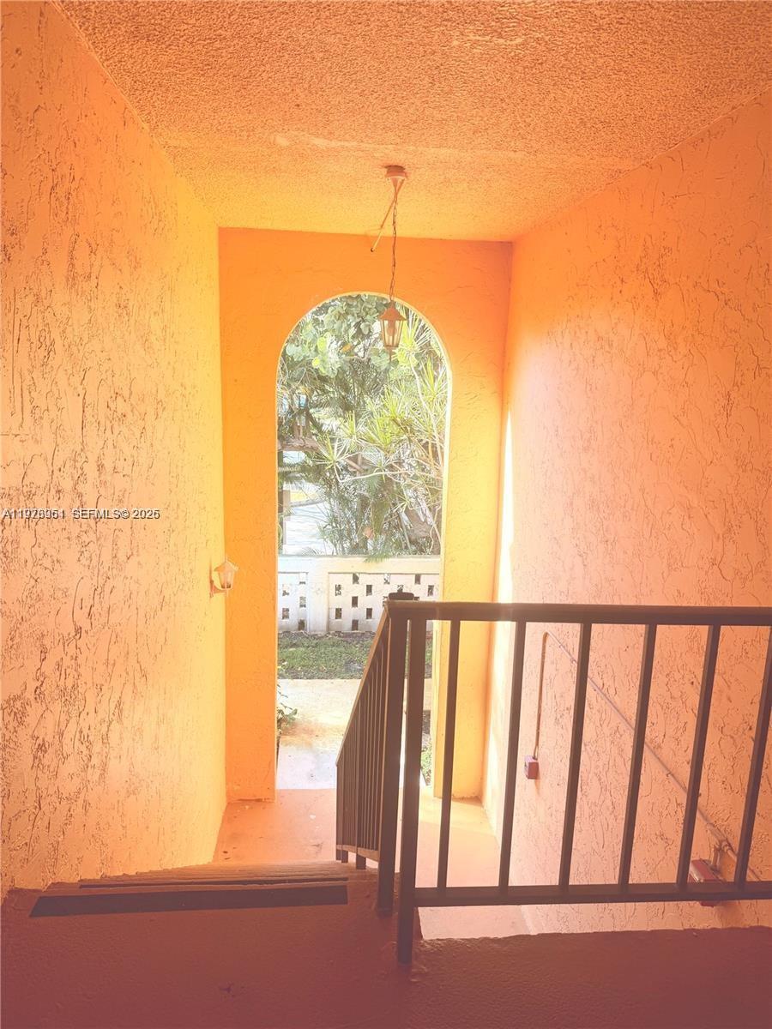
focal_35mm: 24
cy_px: 514
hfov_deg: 56.8
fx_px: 714
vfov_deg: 71.6
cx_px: 386
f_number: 1.78
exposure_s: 1/121
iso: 64
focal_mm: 6.76
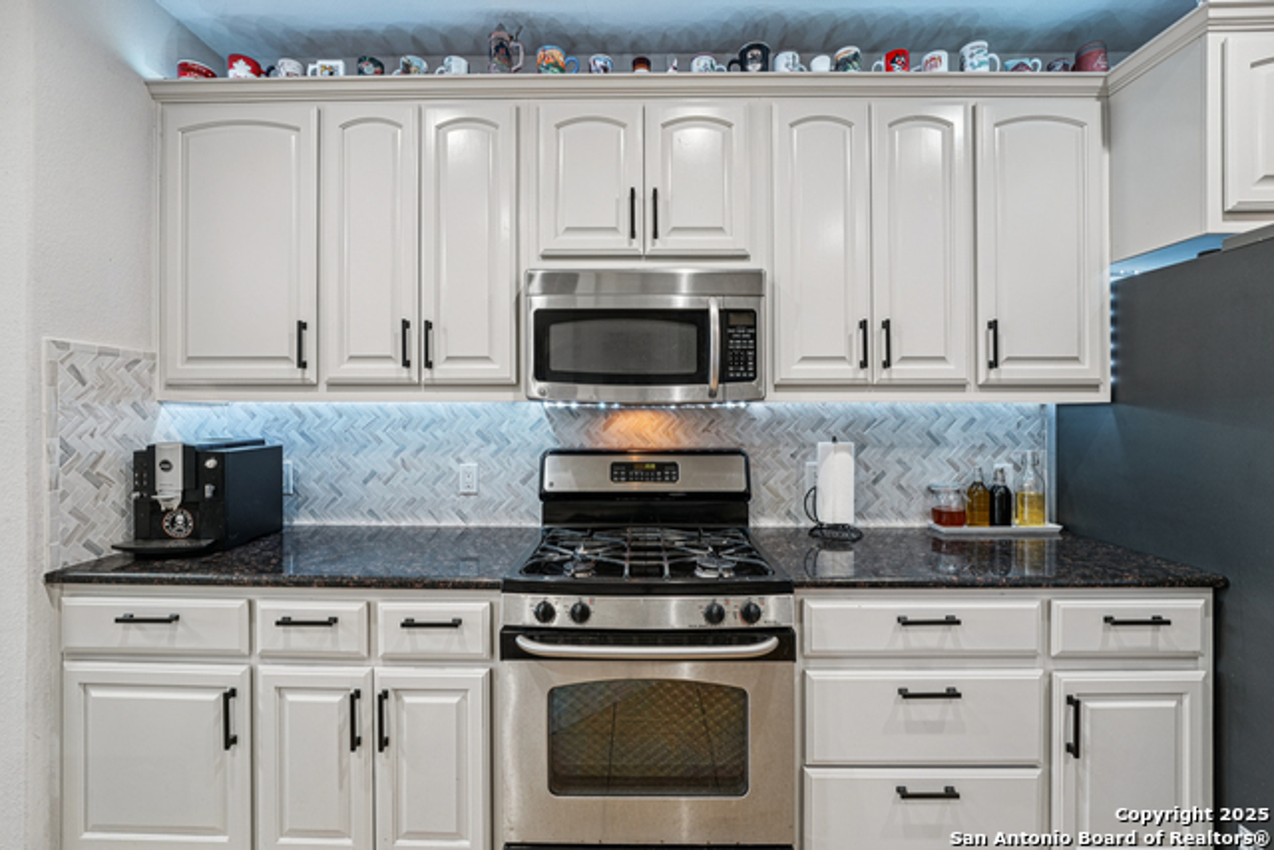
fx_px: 534
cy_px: 425
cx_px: 637
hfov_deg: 100.0
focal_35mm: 15
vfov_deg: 77.0
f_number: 8
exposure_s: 1/6
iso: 320
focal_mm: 15.1
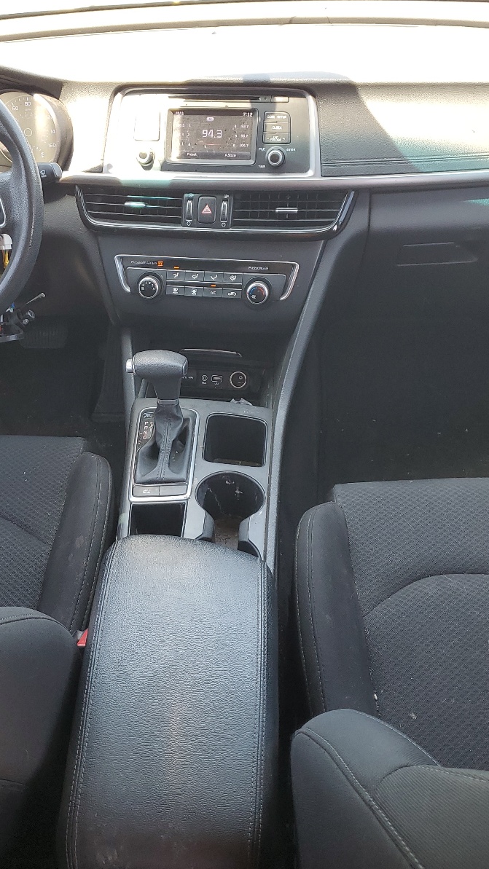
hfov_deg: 31.0
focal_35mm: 38
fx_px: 876
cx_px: 181
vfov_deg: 52.8
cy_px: 436
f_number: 1.5
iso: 50
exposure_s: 1/60.2
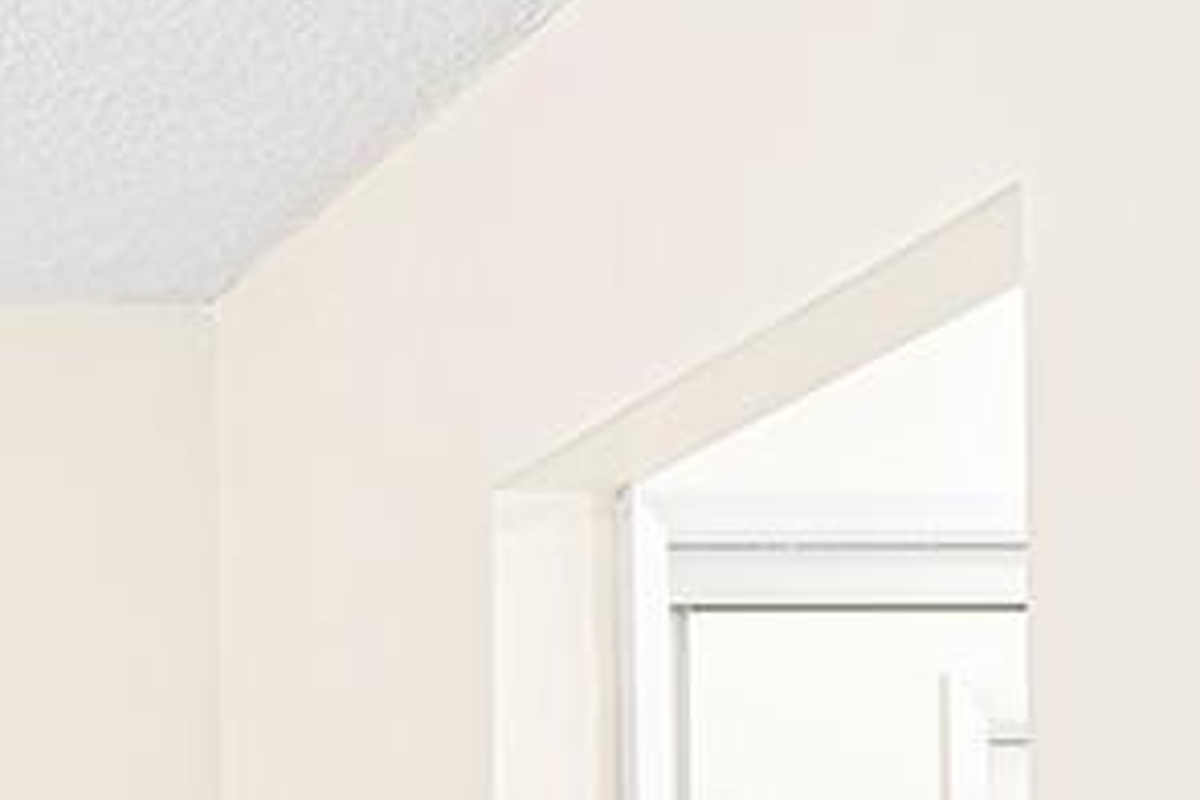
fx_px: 2900
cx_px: -1020
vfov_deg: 14.2
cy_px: 1359
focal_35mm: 87
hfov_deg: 18.1
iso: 400
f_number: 8
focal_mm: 16
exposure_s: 1/2
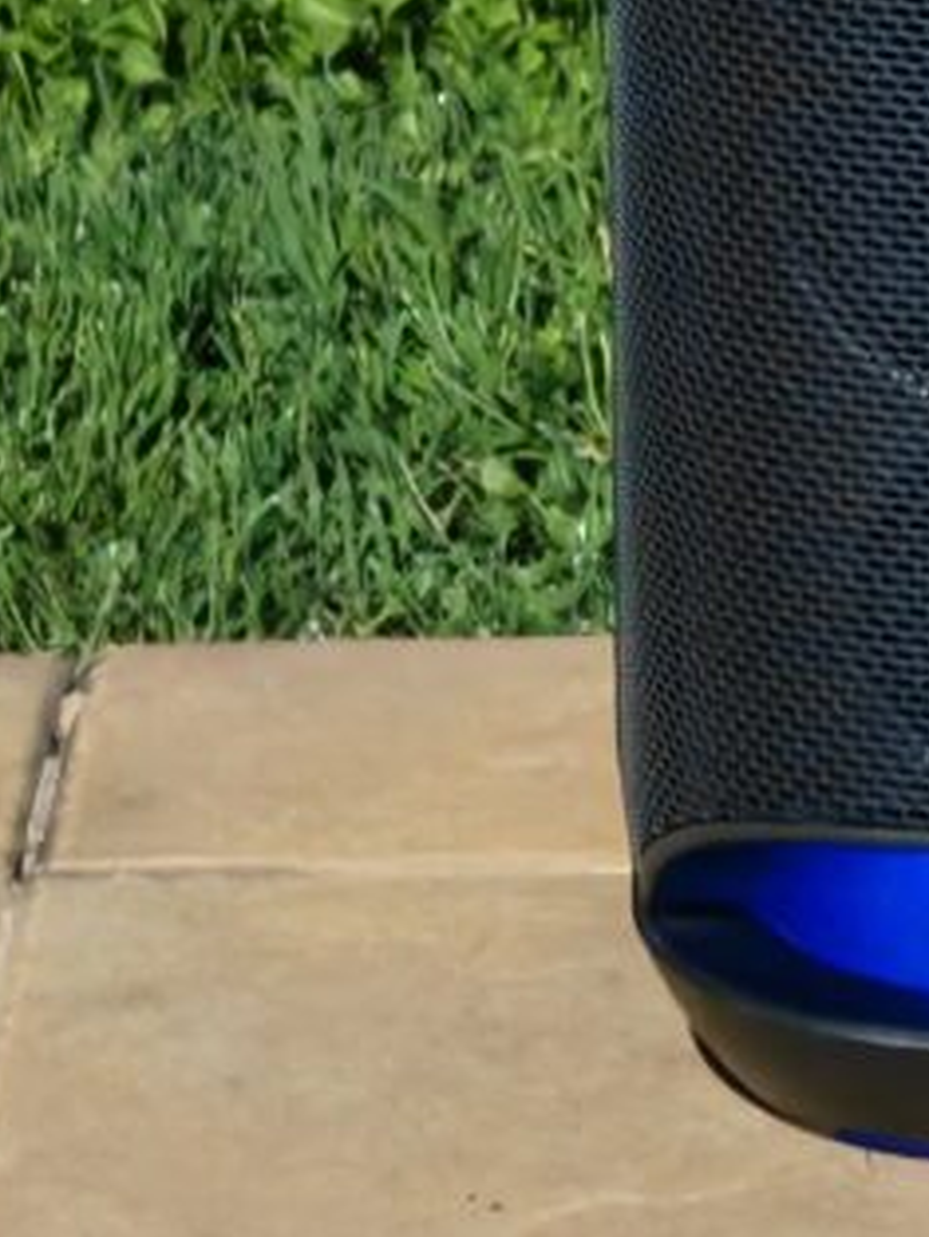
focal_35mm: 389
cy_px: -518
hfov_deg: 3.8
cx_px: 1340
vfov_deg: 5.1
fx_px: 13910
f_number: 3
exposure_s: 1/9
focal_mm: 14.92
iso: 3200
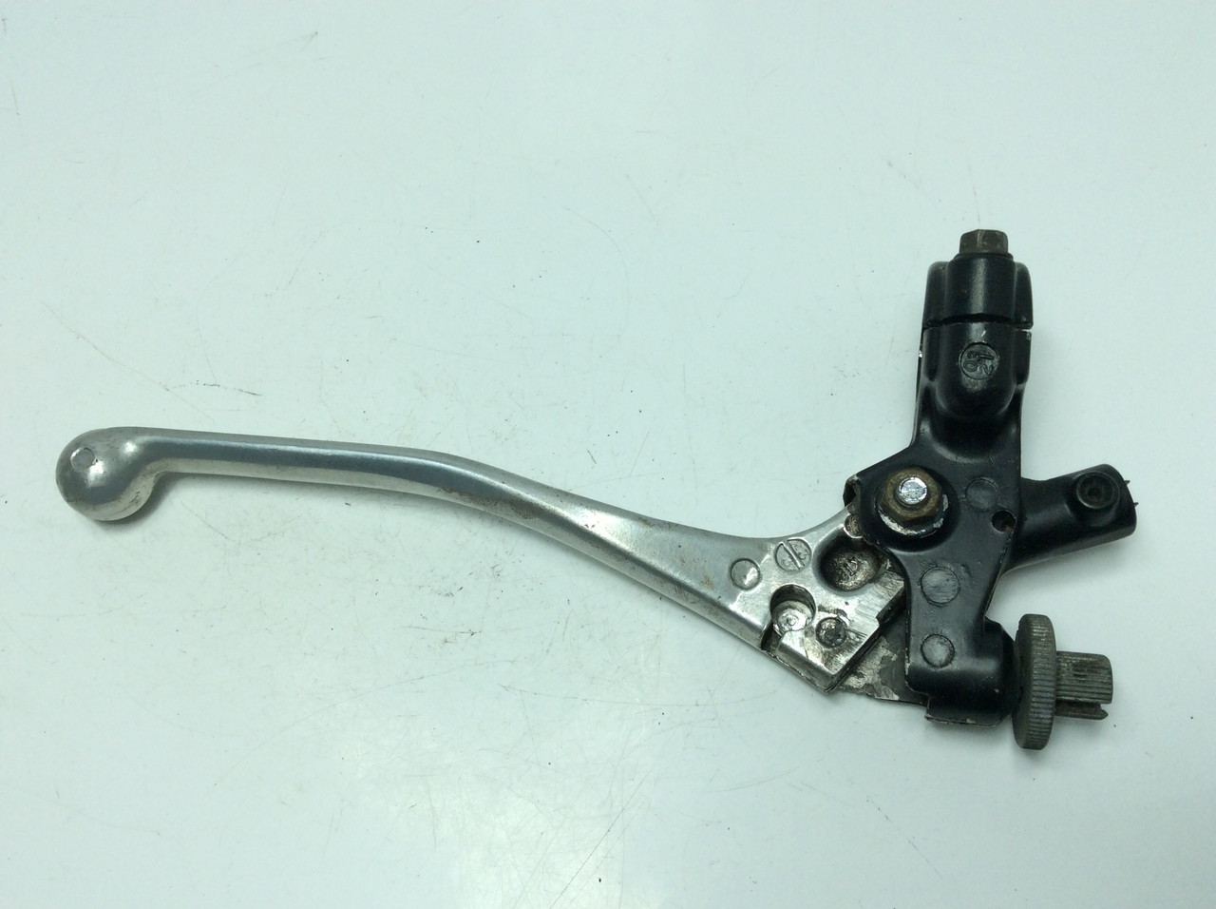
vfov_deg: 44.1
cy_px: 454
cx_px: 608
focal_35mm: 32
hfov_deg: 56.9
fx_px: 1122
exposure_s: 1/602
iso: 32
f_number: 2.4
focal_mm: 3.3
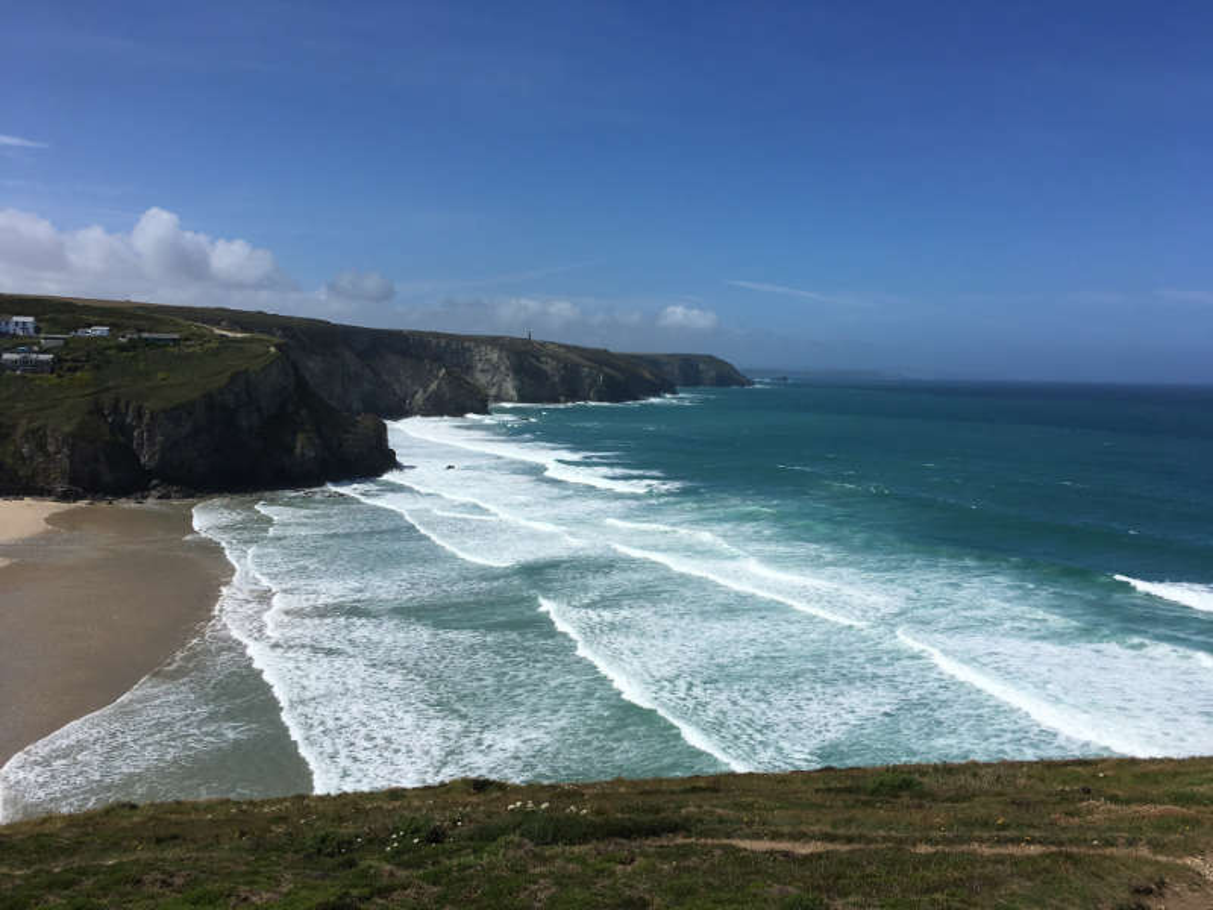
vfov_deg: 48.2
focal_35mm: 29
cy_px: 455
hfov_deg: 61.7
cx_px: 606
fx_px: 1016
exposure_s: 1/3846
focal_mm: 4.2
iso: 25
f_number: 2.2
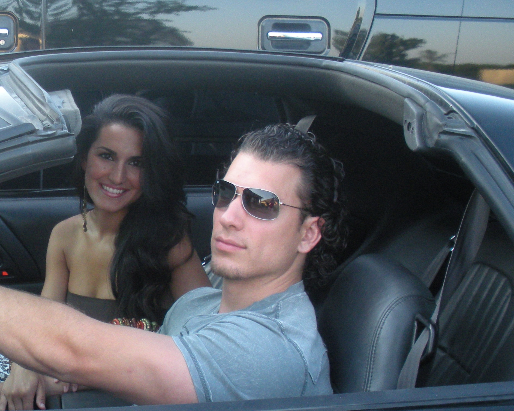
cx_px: 73
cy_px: 241
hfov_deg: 27.1
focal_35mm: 68
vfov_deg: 22.5
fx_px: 1034
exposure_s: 1/56.1
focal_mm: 6.3
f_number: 3.5
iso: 244
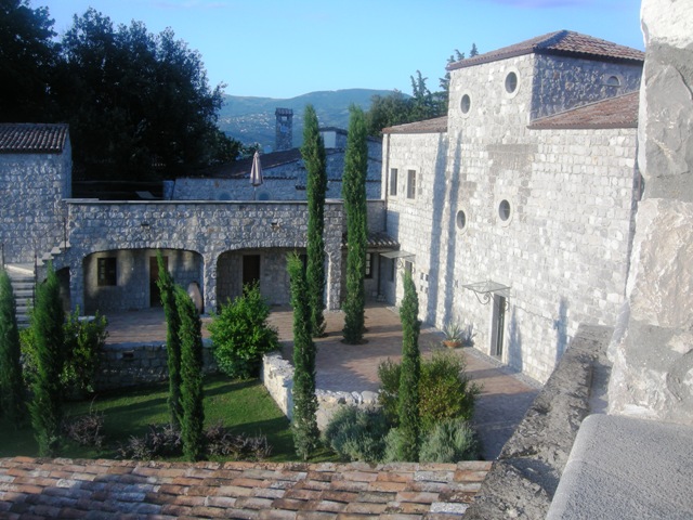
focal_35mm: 36
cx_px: 346
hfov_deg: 51.4
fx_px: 721
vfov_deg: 39.7
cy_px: 260
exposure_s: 1/172
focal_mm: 7.5
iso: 64
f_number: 4.3
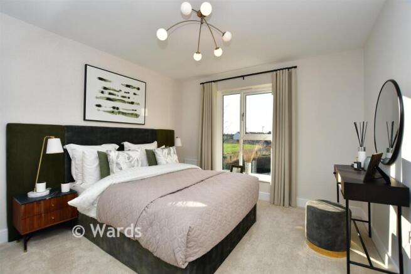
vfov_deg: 77.4
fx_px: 171
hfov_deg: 100.4
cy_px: 137
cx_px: 206
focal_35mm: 15
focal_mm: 10
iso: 160
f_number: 7.1
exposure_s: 1/200
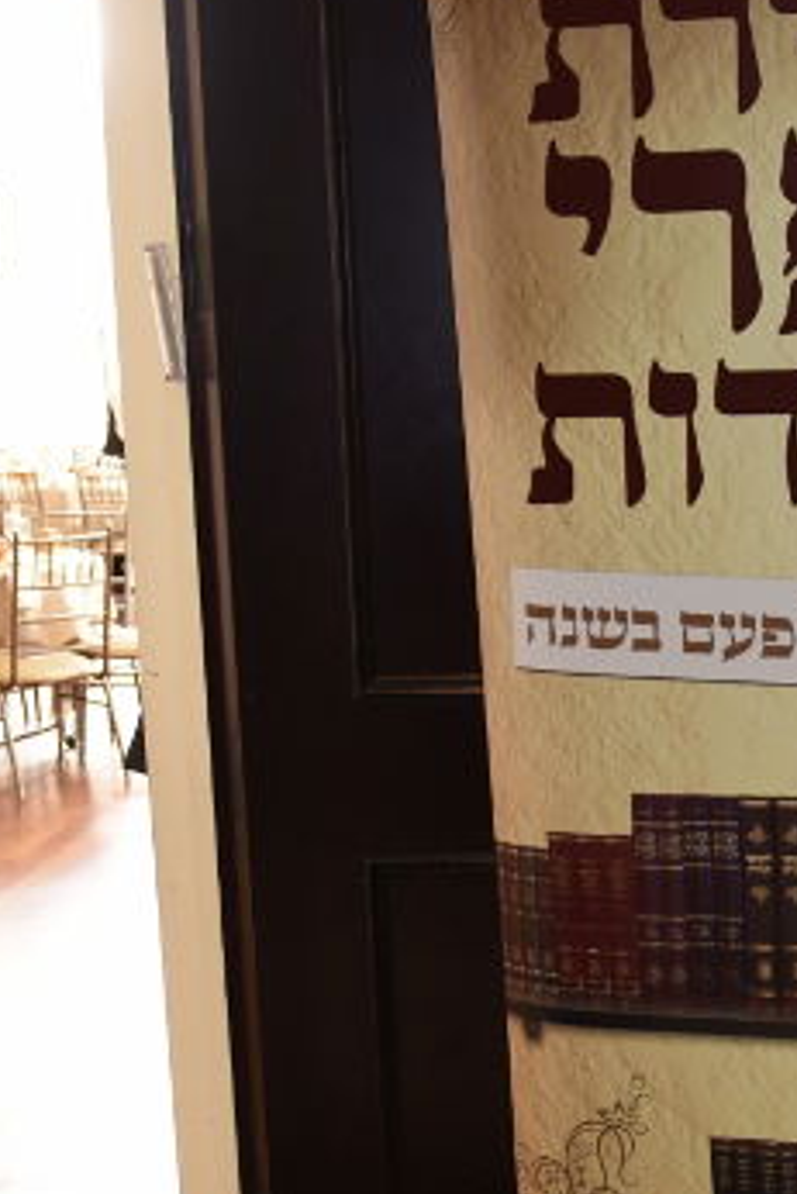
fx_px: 2355
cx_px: 876
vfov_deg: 28.2
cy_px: 823
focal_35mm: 71
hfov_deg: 18.5
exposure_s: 1/125
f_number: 3.2
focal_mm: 24
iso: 800
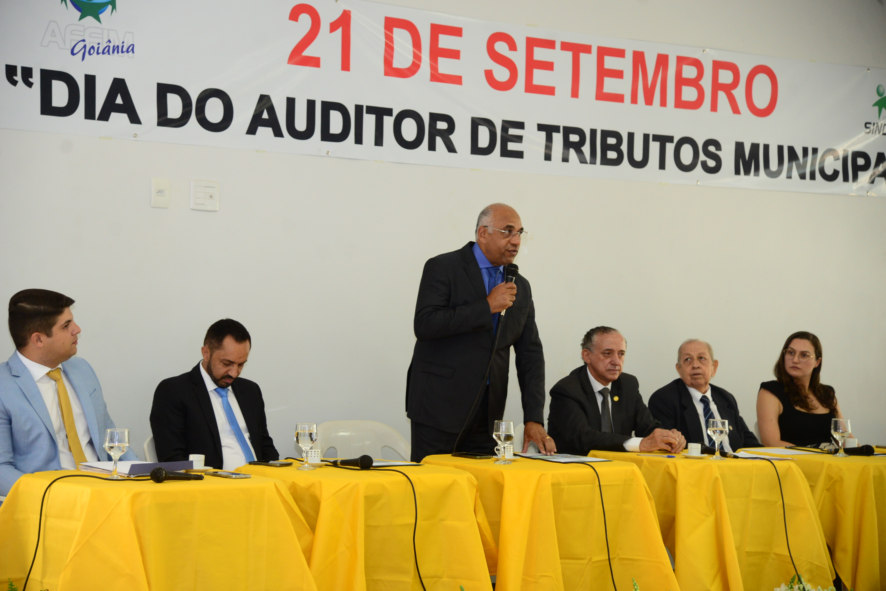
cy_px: 296
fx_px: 1920
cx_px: 443
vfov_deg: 17.5
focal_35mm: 78
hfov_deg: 26.0
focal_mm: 78
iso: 1600
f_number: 4.5
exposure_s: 1/125
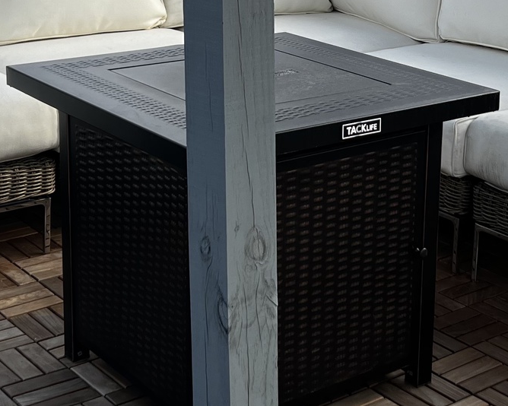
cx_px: 315
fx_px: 1142
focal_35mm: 76
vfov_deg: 20.0
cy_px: 85
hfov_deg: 25.0
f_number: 1.5
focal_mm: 5.7
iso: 50
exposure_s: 1/1488
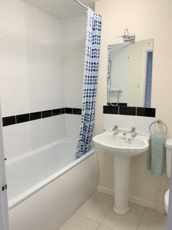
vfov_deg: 67.3
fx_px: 172
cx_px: 86
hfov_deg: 53.1
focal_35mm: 26
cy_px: 115
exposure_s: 1/50
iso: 64
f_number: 1.8
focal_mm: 4.25
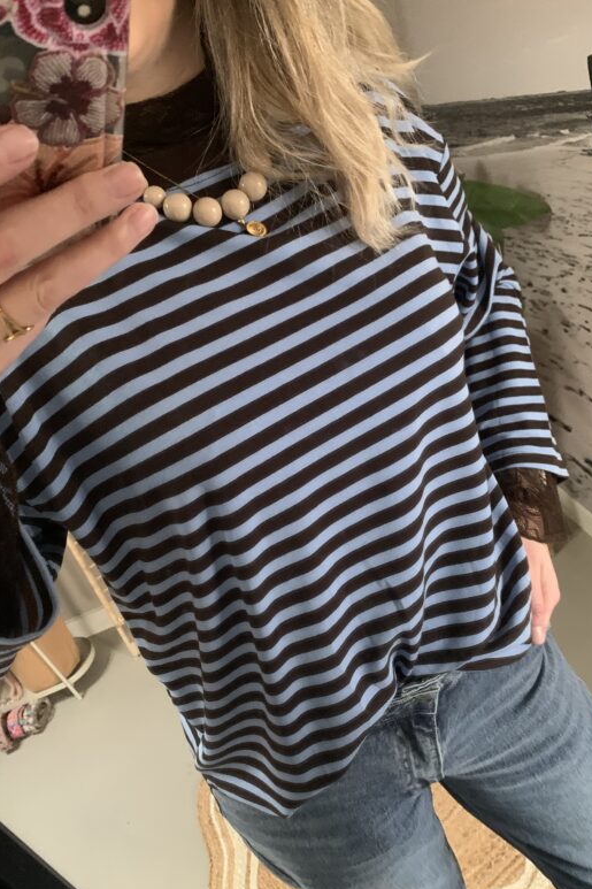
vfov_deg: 65.5
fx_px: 691
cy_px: 432
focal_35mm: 28
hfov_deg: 46.4
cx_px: 306
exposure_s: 1/30
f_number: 1.8
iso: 640
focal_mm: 4.25
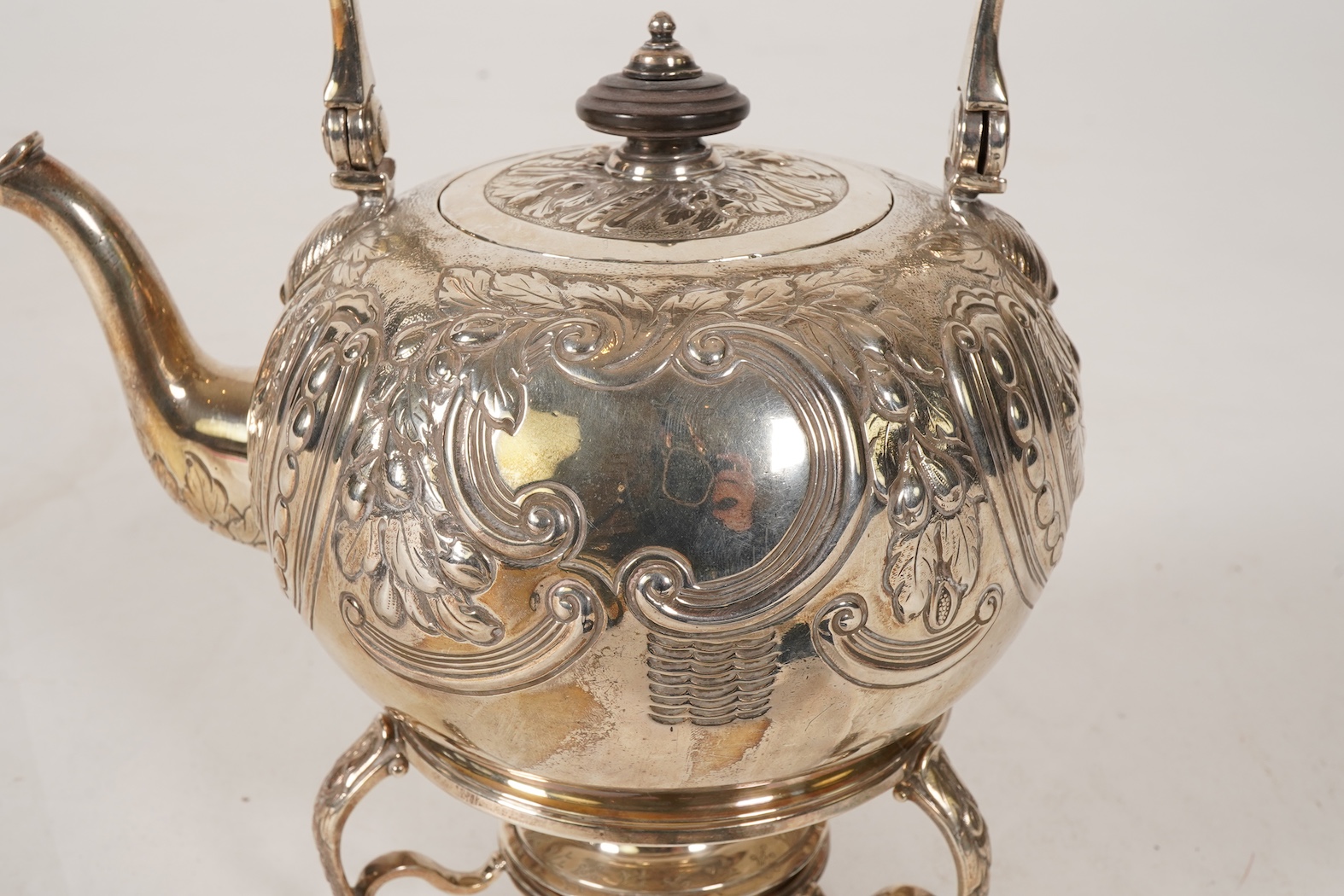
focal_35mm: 45
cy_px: 448
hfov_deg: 43.6
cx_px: 672
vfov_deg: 29.9
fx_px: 1680
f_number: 22
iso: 400
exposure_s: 1/125
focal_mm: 30
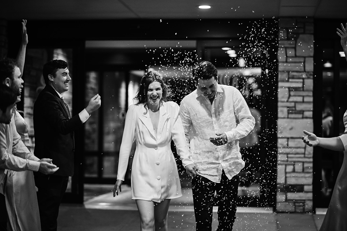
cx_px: 174
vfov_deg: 16.1
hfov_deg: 23.9
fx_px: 819
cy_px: 116
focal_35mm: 85
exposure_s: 1/320
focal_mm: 85
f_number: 1.8
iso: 1600
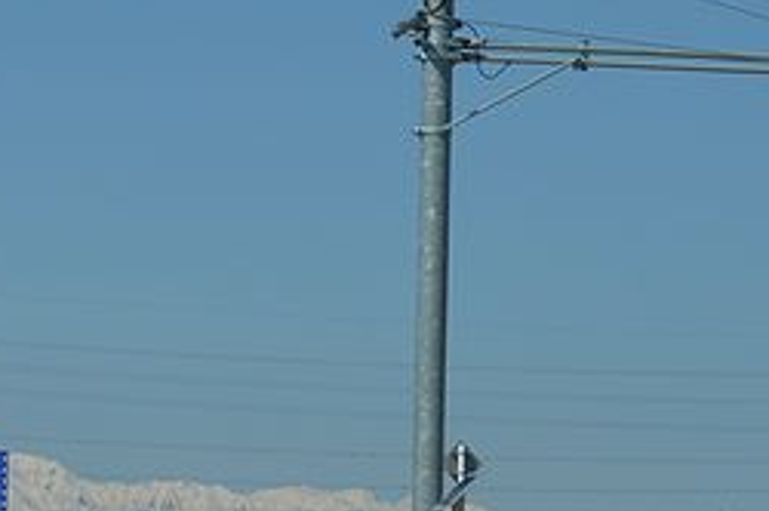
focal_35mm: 231
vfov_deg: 5.9
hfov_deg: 8.9
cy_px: 491
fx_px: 4937
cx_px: 0
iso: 100
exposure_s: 1/320
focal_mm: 55
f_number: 9
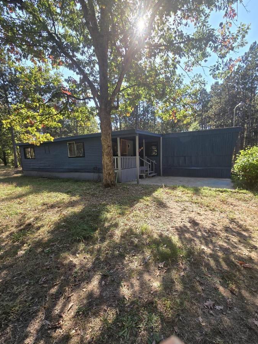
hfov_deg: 85.6
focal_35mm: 14
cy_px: 182
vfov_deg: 101.9
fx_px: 139
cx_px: 137
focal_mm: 2.2
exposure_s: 1/746
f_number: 2.2
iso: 50
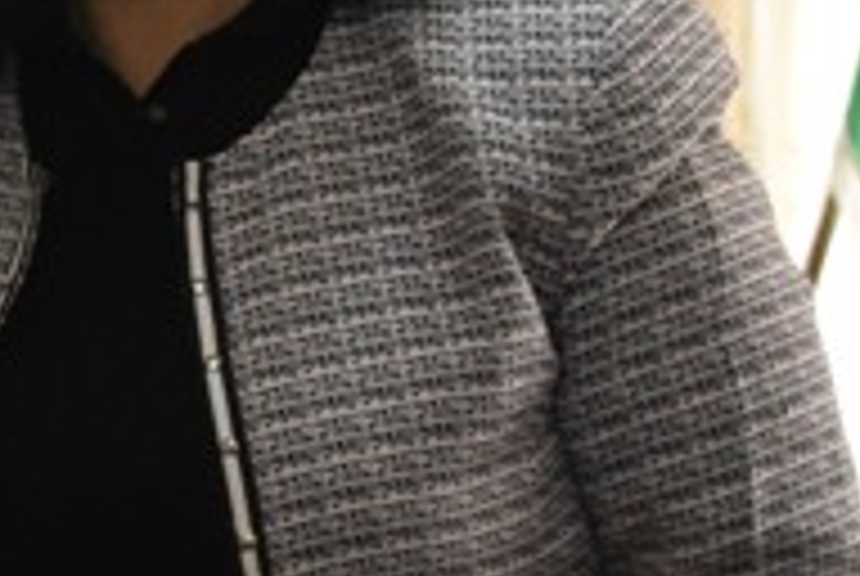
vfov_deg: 6.4
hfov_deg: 9.3
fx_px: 5120
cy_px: -43
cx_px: -446
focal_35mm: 214
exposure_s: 1/160
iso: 5000
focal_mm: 40
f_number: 6.3
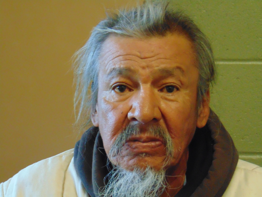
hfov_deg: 14.8
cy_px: 98
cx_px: 131
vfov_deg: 11.1
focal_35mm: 133
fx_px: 1007
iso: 800
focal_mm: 23.9
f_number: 4
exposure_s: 1/25
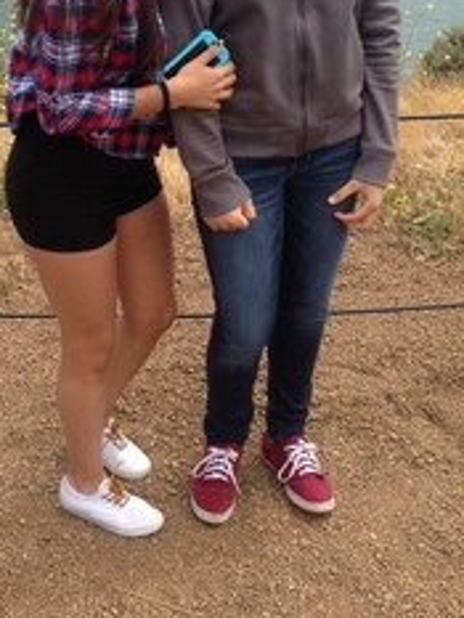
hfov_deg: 21.6
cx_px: 199
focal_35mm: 68
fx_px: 1214
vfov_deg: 28.3
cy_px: 196
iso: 50
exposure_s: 1/1063
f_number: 2.4
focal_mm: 4.12
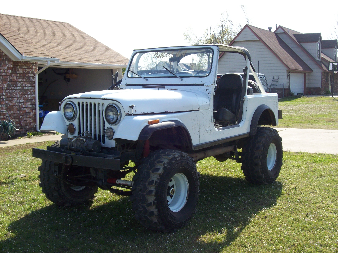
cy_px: 126
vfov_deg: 32.2
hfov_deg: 42.1
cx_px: 169
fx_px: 439
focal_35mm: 45
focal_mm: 7.6
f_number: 5.4
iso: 80
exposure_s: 1/246
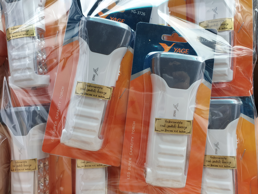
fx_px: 194
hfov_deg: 67.3
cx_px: 129
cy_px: 97
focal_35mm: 26
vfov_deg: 53.1
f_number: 2.4
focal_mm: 4.32
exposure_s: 1/100
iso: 50
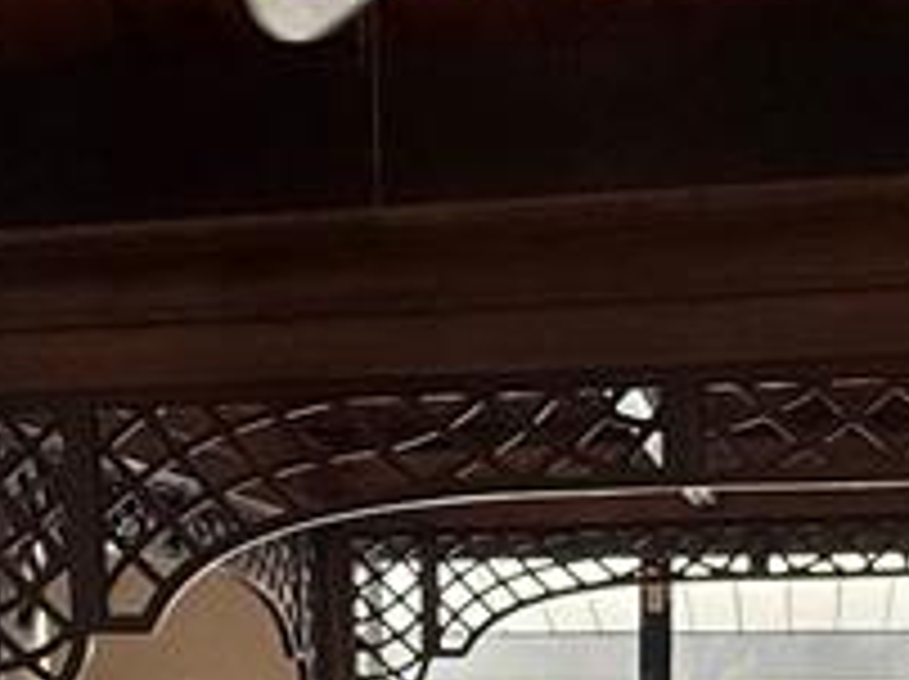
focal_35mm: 71
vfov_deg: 18.4
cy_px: 1013
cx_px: 544
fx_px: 1862
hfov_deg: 27.4
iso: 160
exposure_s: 1/120
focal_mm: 2.22
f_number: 2.2
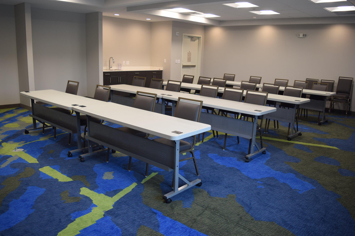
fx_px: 296
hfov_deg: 61.9
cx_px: 178
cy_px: 118
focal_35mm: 30
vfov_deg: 43.6
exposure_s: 1/60
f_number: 4
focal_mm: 20
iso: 400
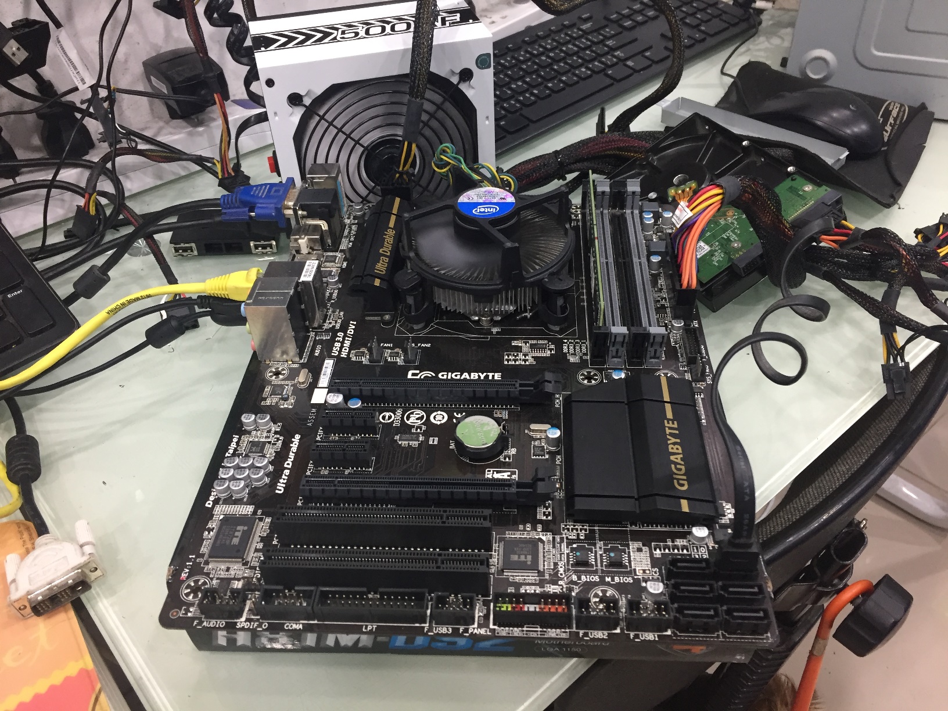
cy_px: 356
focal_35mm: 29
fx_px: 794
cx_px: 474
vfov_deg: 48.2
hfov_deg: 61.7
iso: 125
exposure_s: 1/33
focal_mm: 4.15
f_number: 2.2
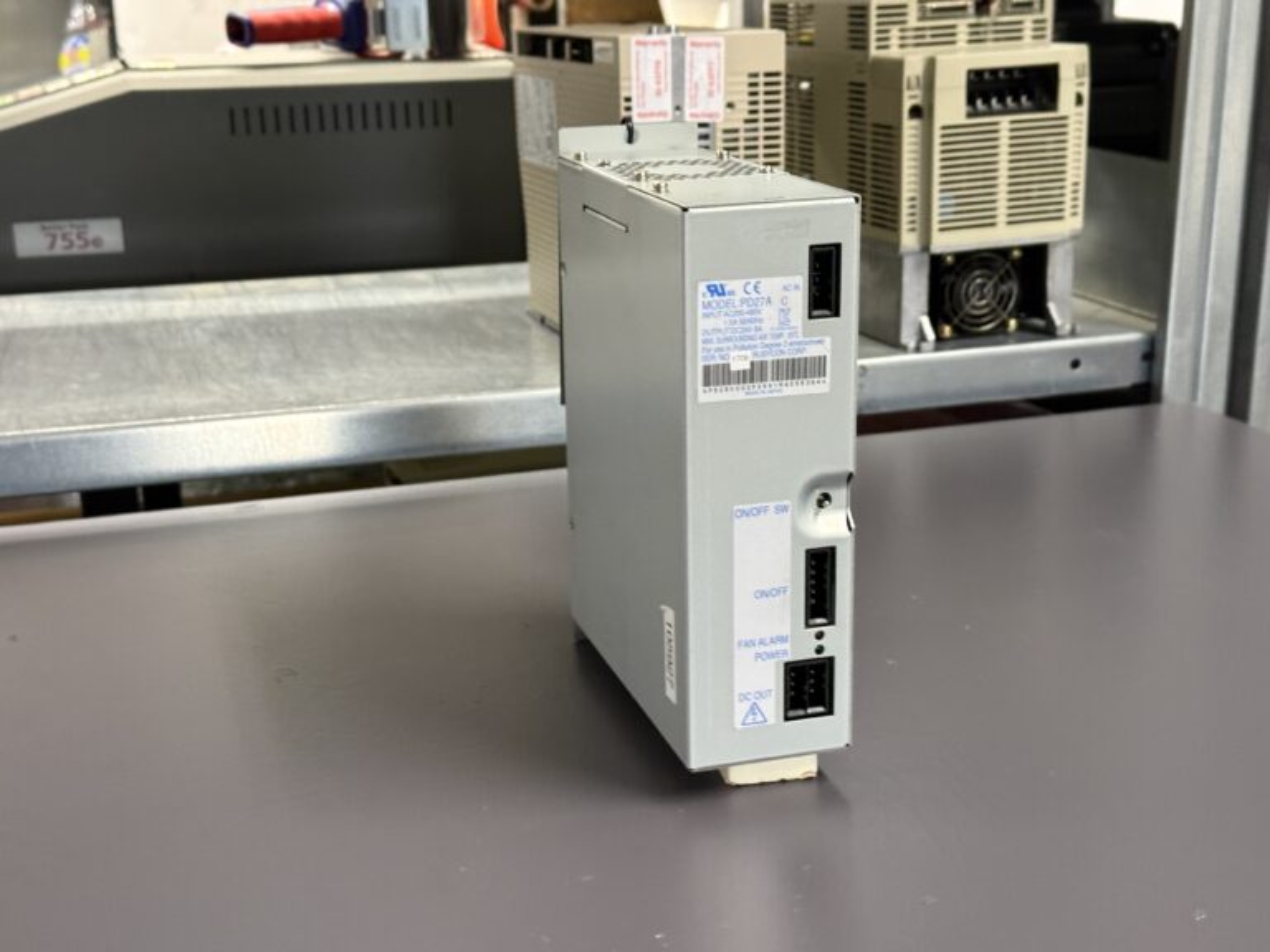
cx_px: 635
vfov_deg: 30.3
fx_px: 1761
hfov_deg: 39.7
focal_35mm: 48
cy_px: 476
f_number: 1.78
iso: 250
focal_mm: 6.76
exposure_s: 1/50
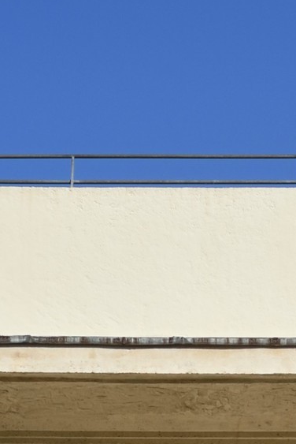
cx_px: 302
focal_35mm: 196
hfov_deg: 7.0
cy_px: 929
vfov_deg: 9.7
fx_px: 2414
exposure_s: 1/250
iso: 200
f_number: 16
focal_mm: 46
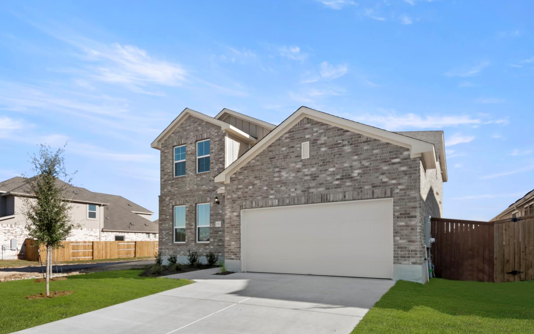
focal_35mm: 37
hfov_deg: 52.7
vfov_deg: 34.4
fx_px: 538
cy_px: 179
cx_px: 269
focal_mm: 24
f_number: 8
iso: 400
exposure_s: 1/500
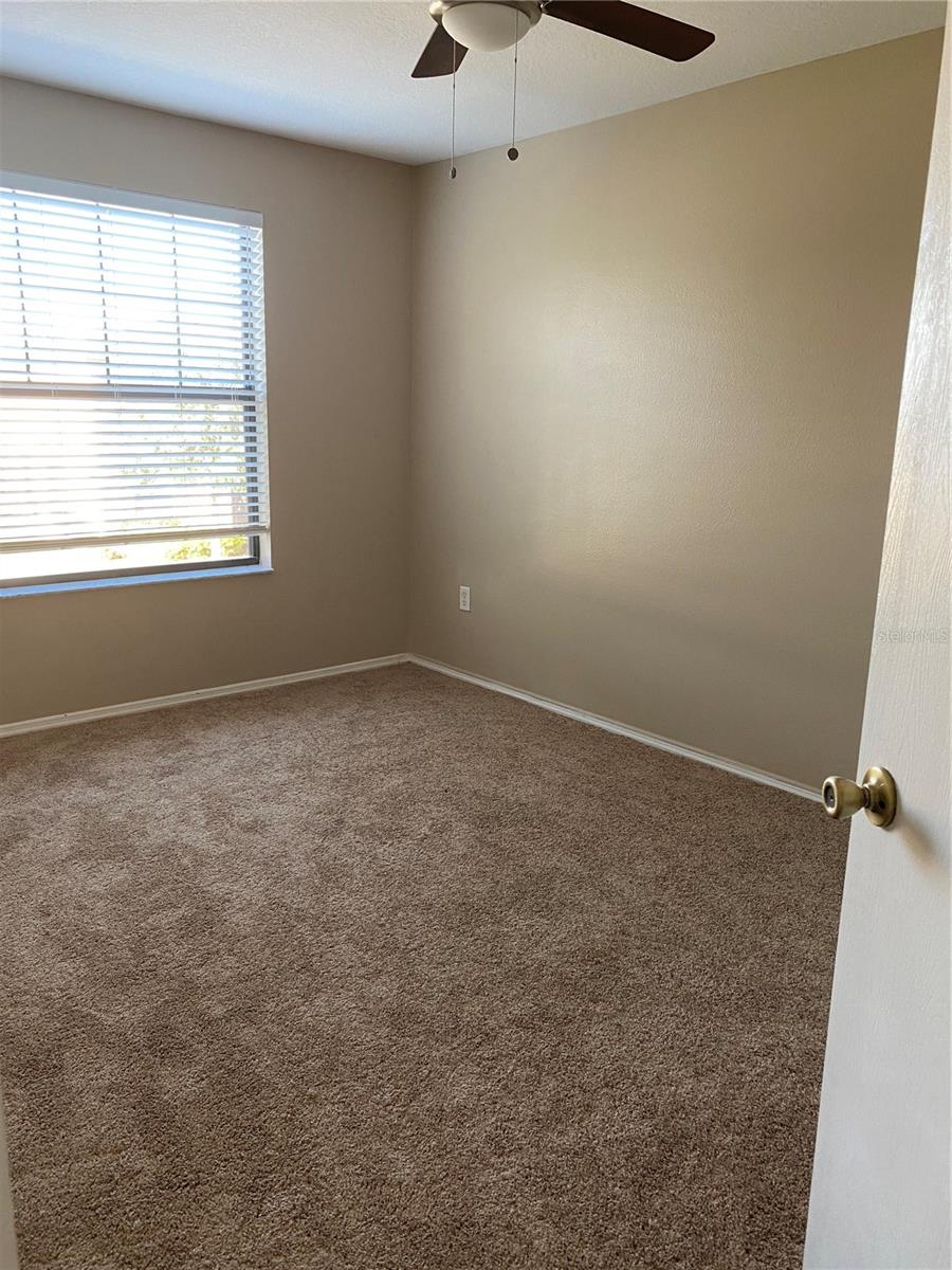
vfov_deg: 67.3
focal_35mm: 26
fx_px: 953
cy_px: 635
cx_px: 476
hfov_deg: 53.1
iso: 125
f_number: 1.8
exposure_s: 1/60
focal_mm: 4.25
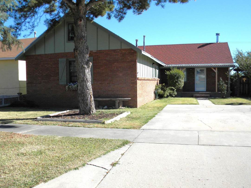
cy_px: 101
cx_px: 126
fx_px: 239
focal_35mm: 33
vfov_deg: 42.9
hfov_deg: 55.3
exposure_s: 1/692
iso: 80
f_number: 3.5
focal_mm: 5
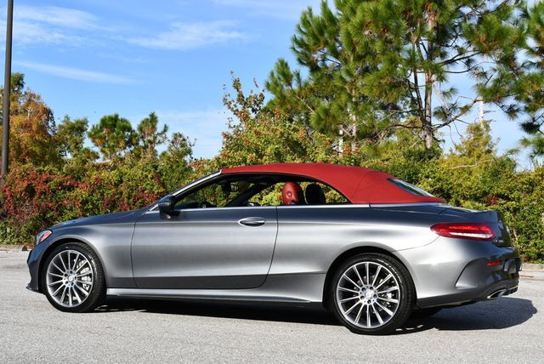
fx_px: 877
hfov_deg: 34.5
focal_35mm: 58
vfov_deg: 23.4
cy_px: 182
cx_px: 272
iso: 100
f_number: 9
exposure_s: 1/320
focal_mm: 29
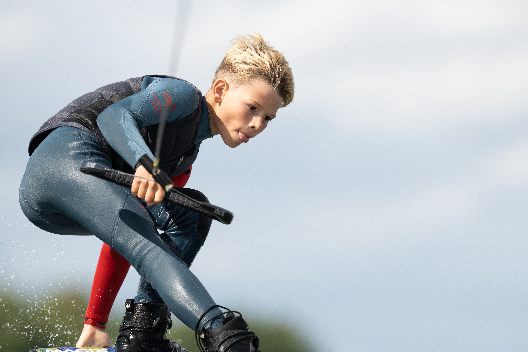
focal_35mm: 509
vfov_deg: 2.7
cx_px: 264
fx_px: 7465
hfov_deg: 4.1
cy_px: 184
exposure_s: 1/3200
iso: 320
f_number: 4.5
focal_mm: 400
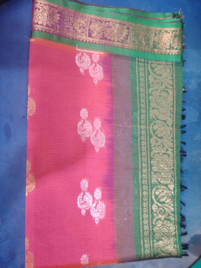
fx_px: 186
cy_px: 134
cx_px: 100
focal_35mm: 24
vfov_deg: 71.6
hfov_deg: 56.8
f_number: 1.75
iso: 694
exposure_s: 1/33.3
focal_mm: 5.25
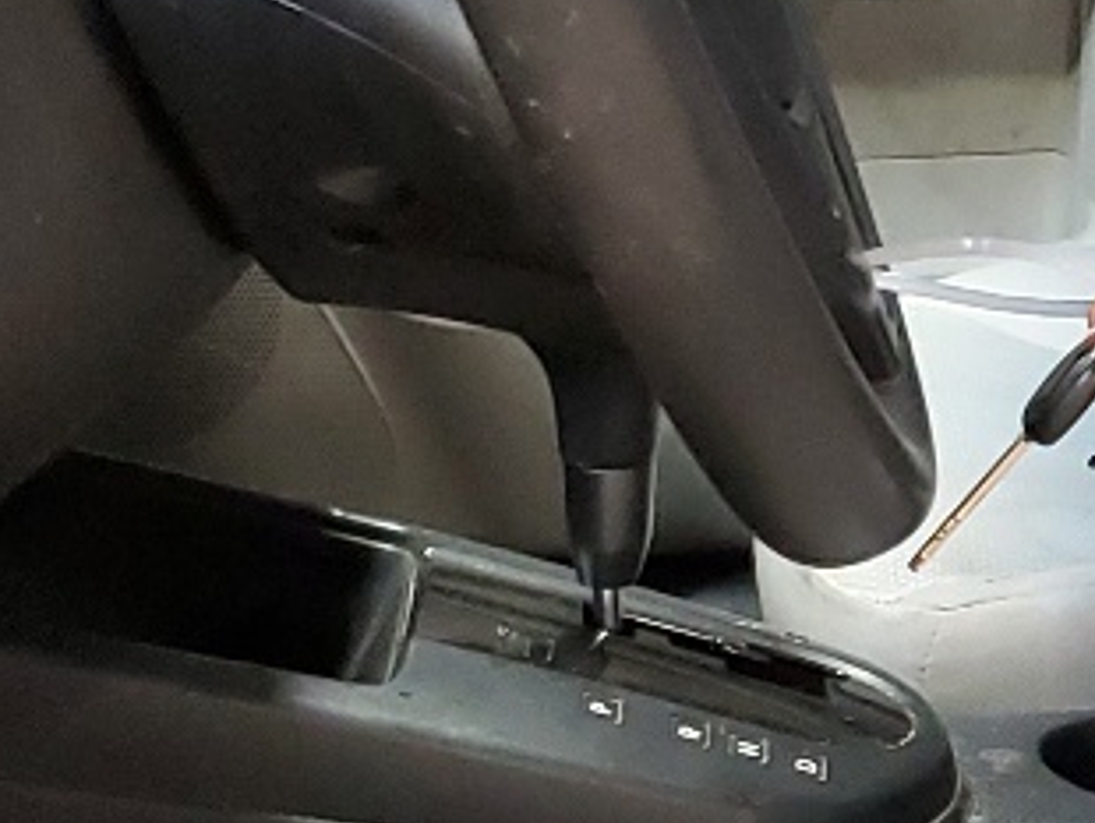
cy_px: 569
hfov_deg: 14.3
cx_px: 1300
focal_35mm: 134
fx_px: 4242
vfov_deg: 11.1
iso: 364
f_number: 1.5
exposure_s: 1/60.2
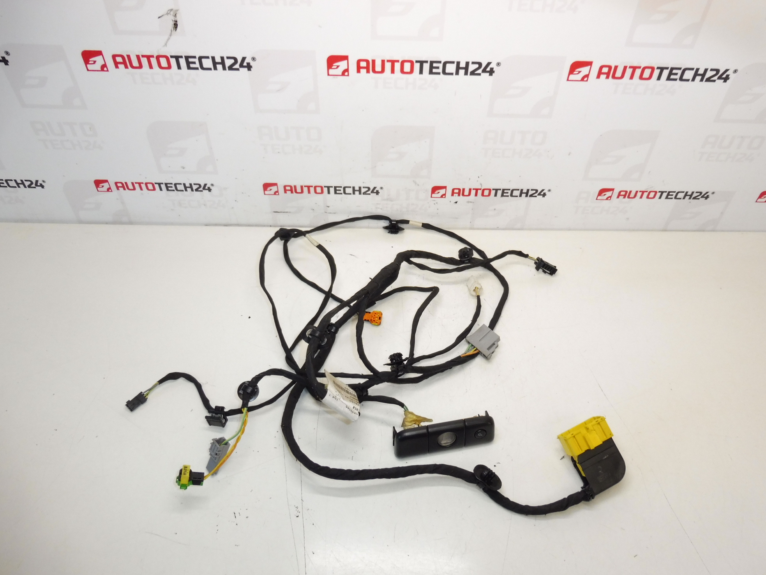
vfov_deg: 54.9
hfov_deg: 69.4
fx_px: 553
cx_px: 395
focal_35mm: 25
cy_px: 290
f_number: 3.5
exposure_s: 1/125
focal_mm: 4.3
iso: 200
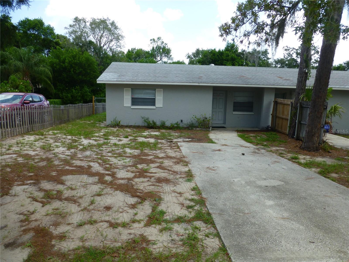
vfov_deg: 56.8
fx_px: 242
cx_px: 174
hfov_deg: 71.6
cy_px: 131
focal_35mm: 24
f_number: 4
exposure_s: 1/320
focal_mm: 4.3
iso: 100
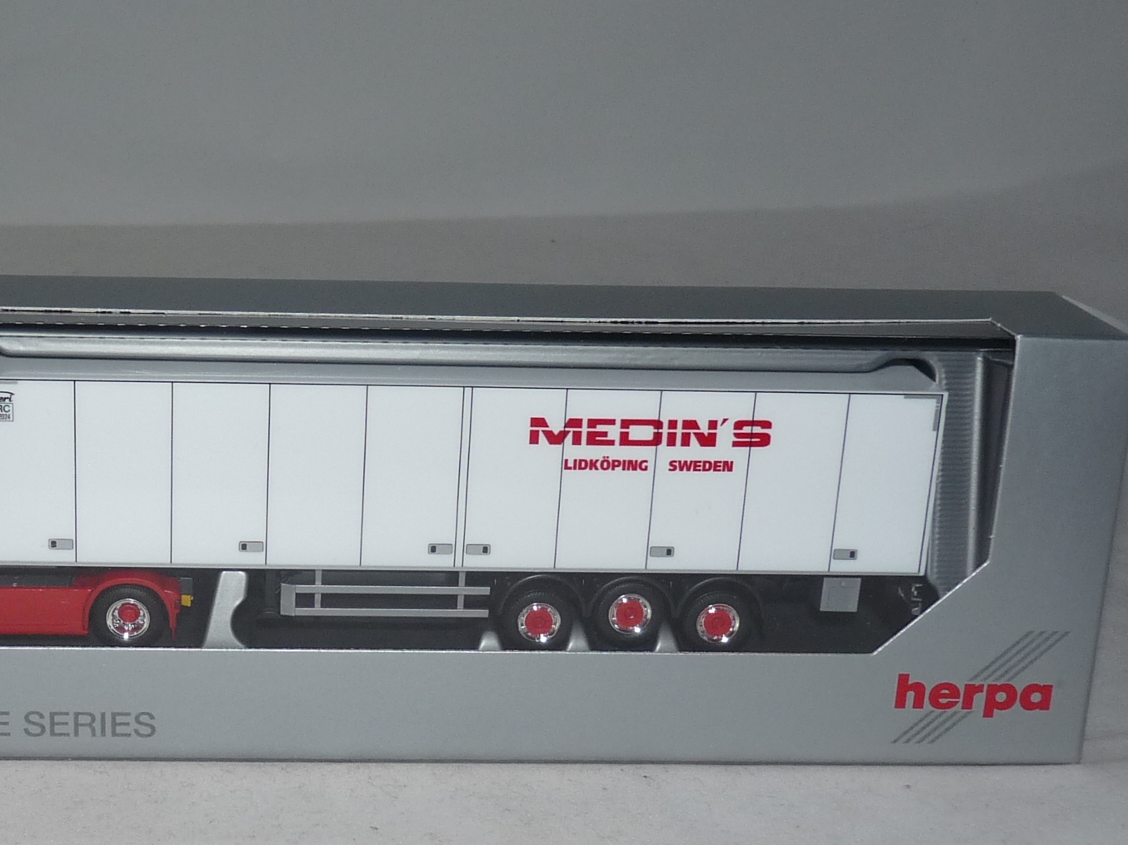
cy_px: 507
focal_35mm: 59
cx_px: 308
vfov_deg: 24.8
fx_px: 1922
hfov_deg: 32.2
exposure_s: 1/30
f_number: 2.8
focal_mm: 4.8
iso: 100
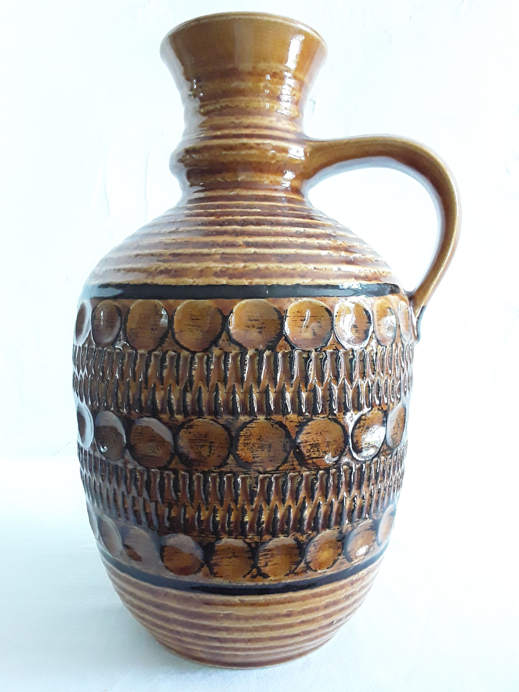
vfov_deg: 65.3
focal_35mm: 27
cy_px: 346
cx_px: 260
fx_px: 540
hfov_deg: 51.4
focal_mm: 2.91
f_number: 1.9
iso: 400
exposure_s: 1/180
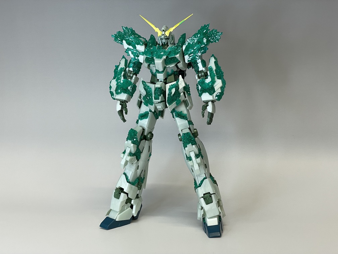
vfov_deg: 28.0
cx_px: 169
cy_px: 127
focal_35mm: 52
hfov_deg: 36.8
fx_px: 508
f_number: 2
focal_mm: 6
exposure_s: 1/120
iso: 100
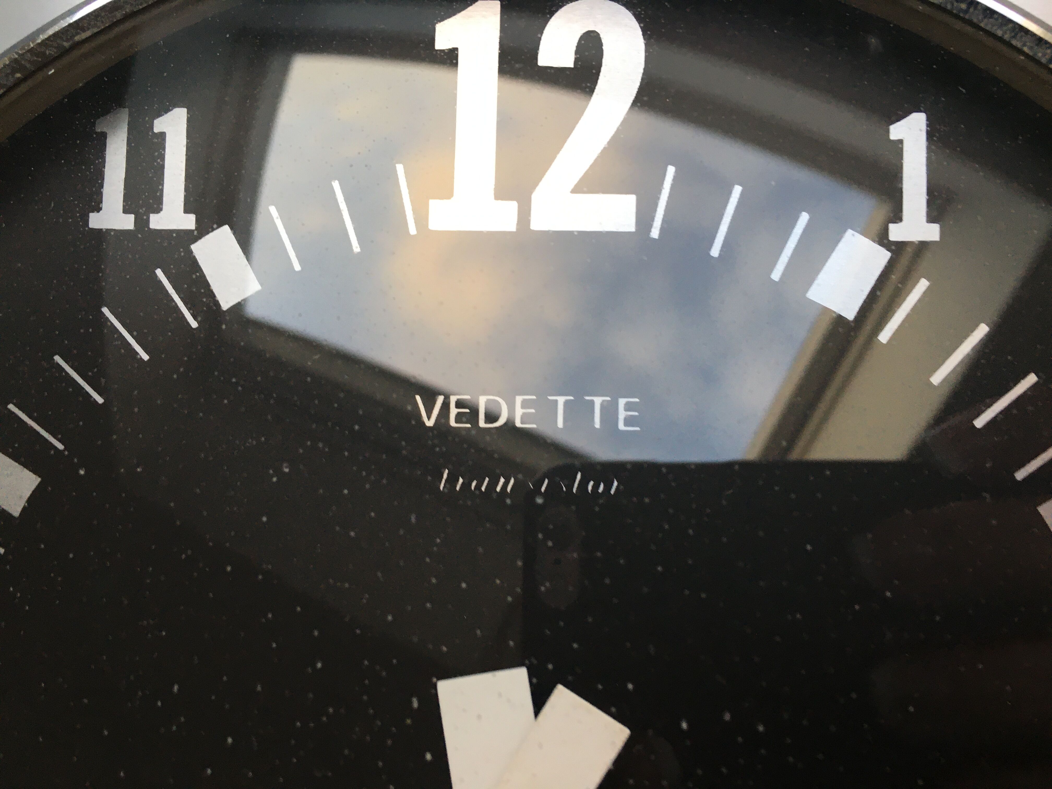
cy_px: 394
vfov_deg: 48.2
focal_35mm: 29
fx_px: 881
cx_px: 526
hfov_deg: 61.7
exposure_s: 1/33
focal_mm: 4.15
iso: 32
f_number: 2.2
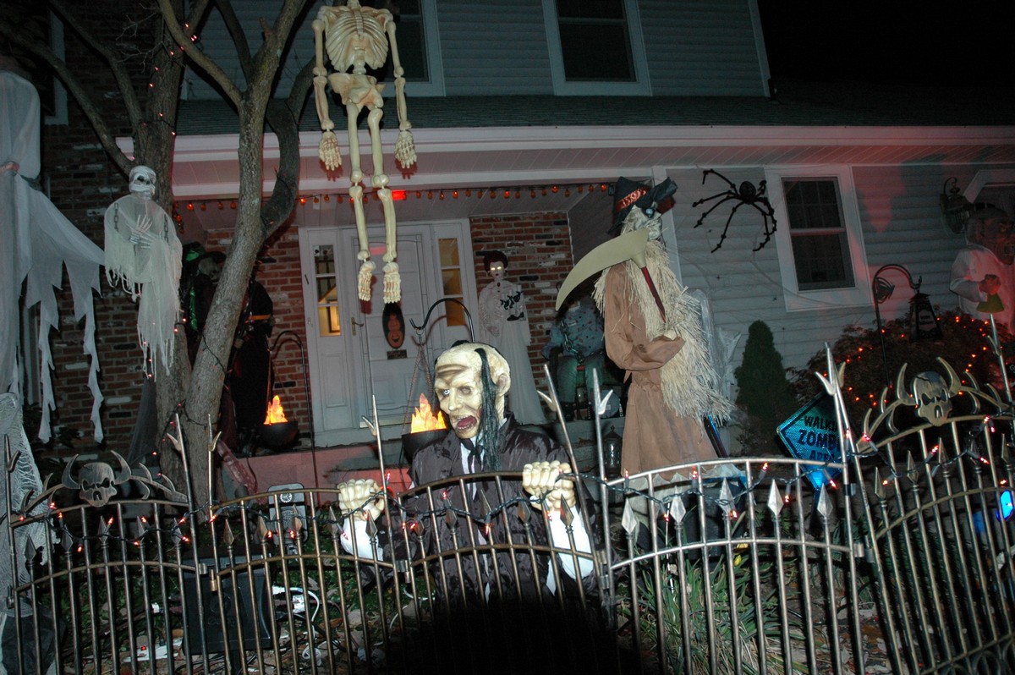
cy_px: 338
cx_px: 508
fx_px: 761
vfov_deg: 47.9
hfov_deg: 67.4
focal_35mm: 27
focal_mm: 18
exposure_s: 1/60
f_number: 4
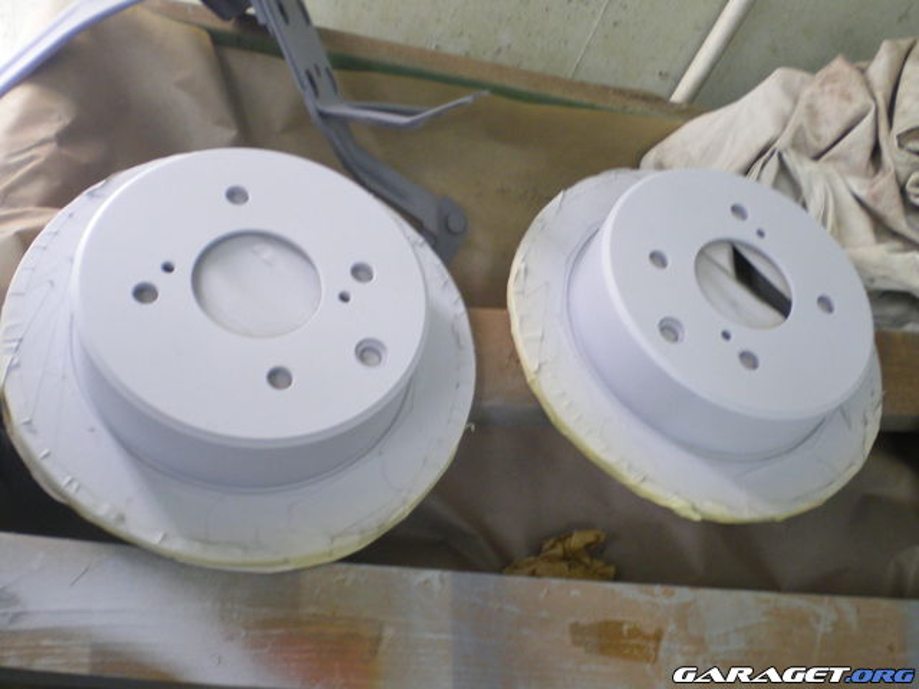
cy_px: 344
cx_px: 460
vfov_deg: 37.7
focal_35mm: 38
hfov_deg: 49.0
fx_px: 1009
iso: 200
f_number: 3.1
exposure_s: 1/30
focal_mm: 6.3
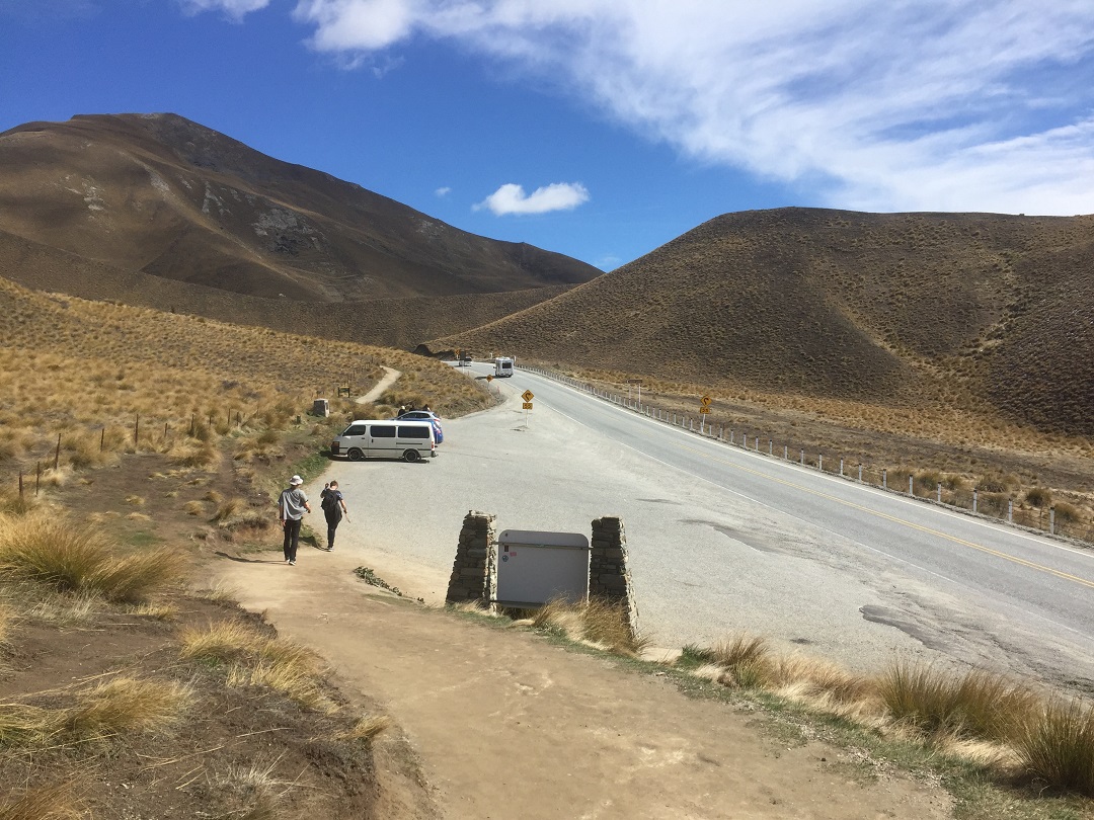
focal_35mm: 29
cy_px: 410
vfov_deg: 48.2
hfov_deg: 61.7
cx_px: 547
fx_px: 917
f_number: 2.2
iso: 32
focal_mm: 4.15
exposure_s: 1/2639
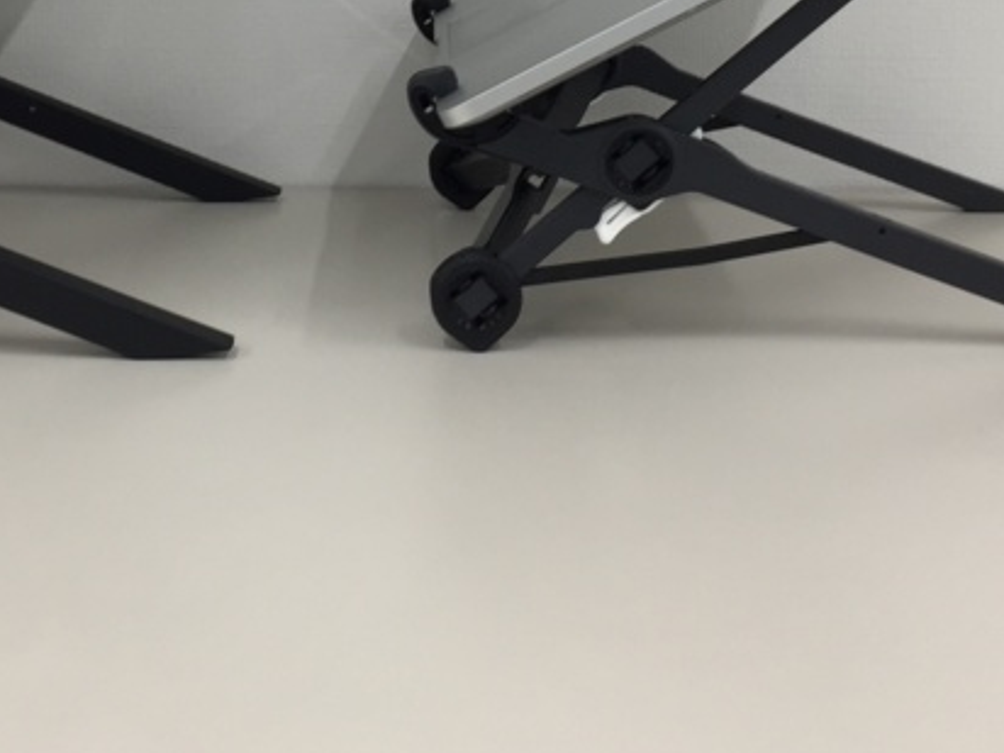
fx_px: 2088
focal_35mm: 72
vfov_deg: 19.4
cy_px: -127
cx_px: 341
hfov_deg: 26.9
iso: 40
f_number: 2.2
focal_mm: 4.15
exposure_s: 1/60
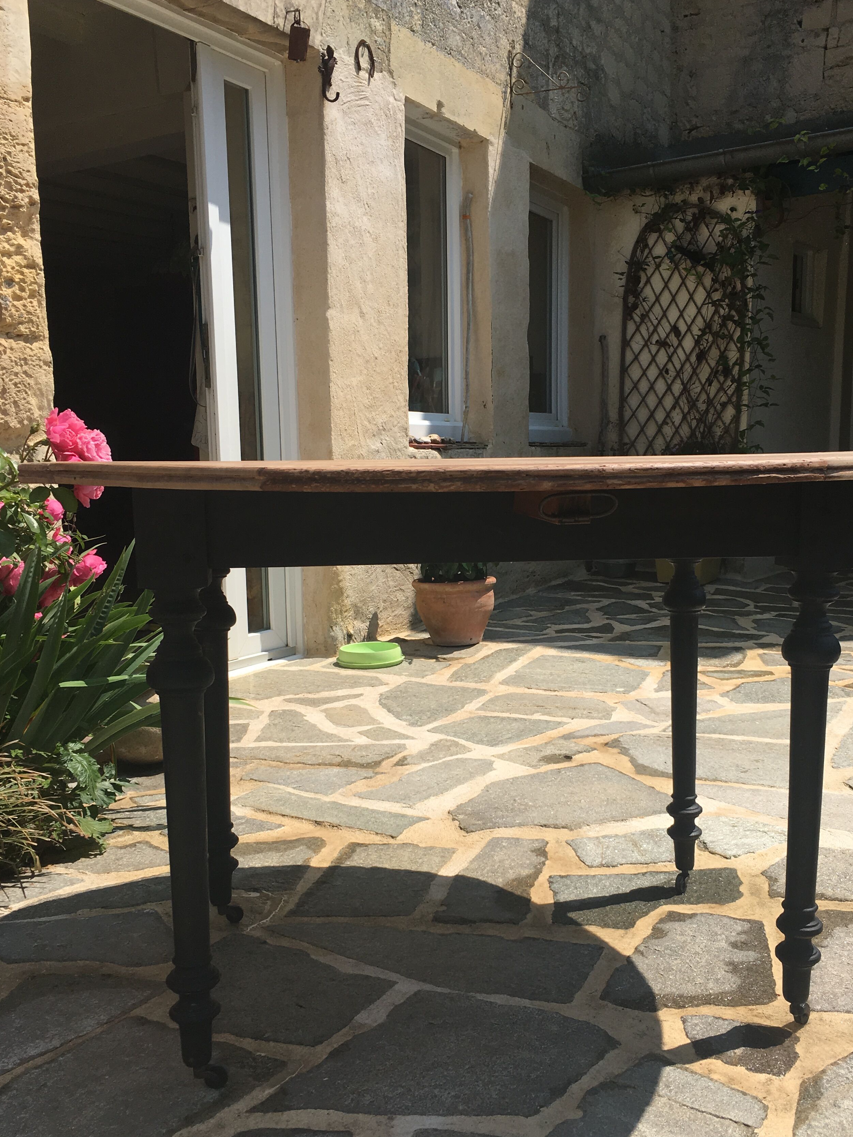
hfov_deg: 40.6
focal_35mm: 35
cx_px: 499
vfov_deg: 52.5
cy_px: 629
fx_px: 1150
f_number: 2.2
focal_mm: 4.15
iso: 25
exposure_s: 1/1832
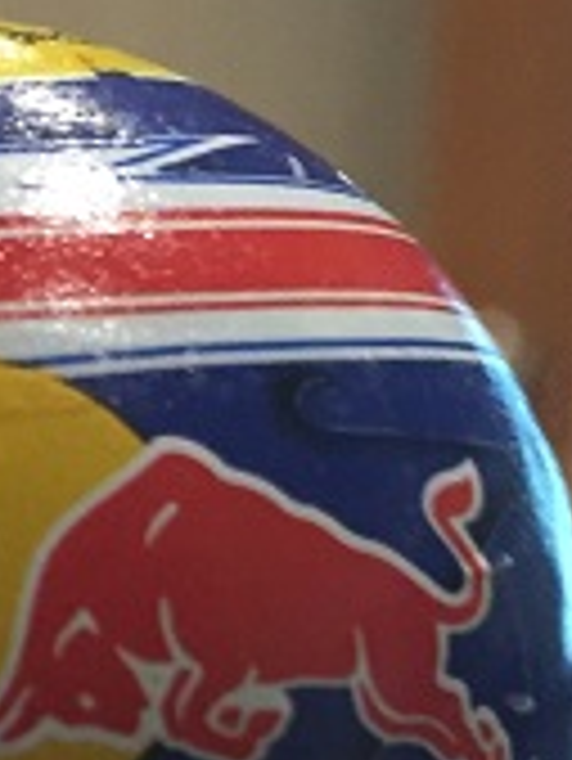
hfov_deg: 12.8
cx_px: -266
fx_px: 2420
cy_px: 886
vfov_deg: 17.1
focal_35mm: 110
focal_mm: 4.15
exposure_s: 1/20
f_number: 2.2
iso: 250
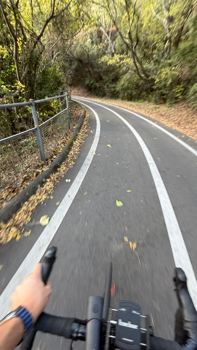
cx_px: 105
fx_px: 149
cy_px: 180
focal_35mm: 16
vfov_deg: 99.3
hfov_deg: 67.0
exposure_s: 1/68
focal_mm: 2.22
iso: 320
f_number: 2.2
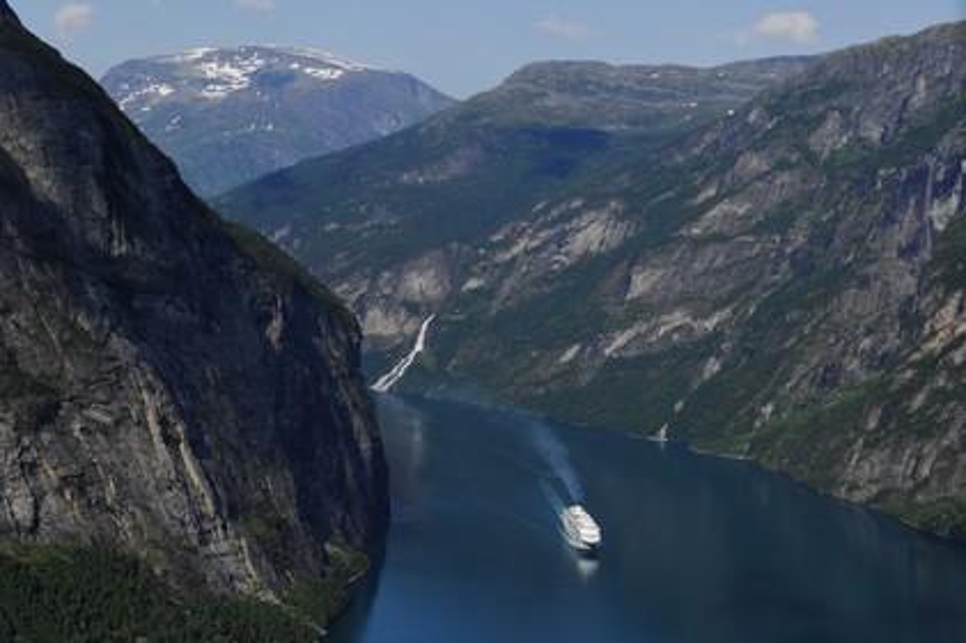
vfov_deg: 20.1
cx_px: 483
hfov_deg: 29.9
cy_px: 322
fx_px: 1810
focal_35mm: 68
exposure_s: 1/1250
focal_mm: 45
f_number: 4
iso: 100
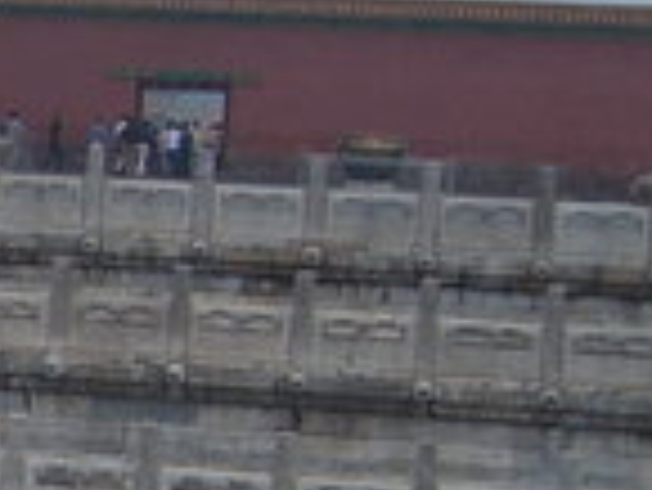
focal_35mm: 163
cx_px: -634
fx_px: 3073
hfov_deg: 11.1
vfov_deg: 9.1
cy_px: 454
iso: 63
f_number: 2.9
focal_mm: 6.2
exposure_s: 1/180
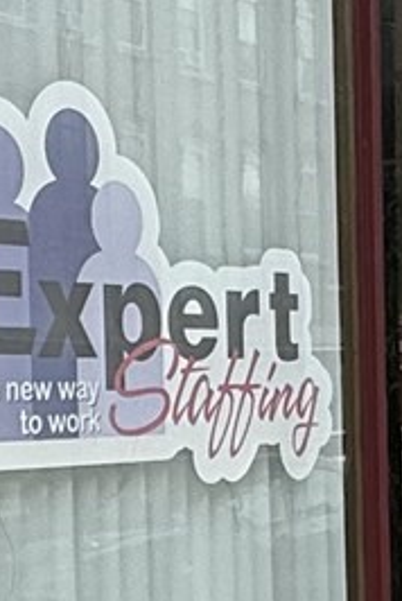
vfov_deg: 18.0
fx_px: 1871
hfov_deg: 12.2
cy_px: 499
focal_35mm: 112
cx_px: 264
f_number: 2.2
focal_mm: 2.22
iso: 50
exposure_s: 1/1033
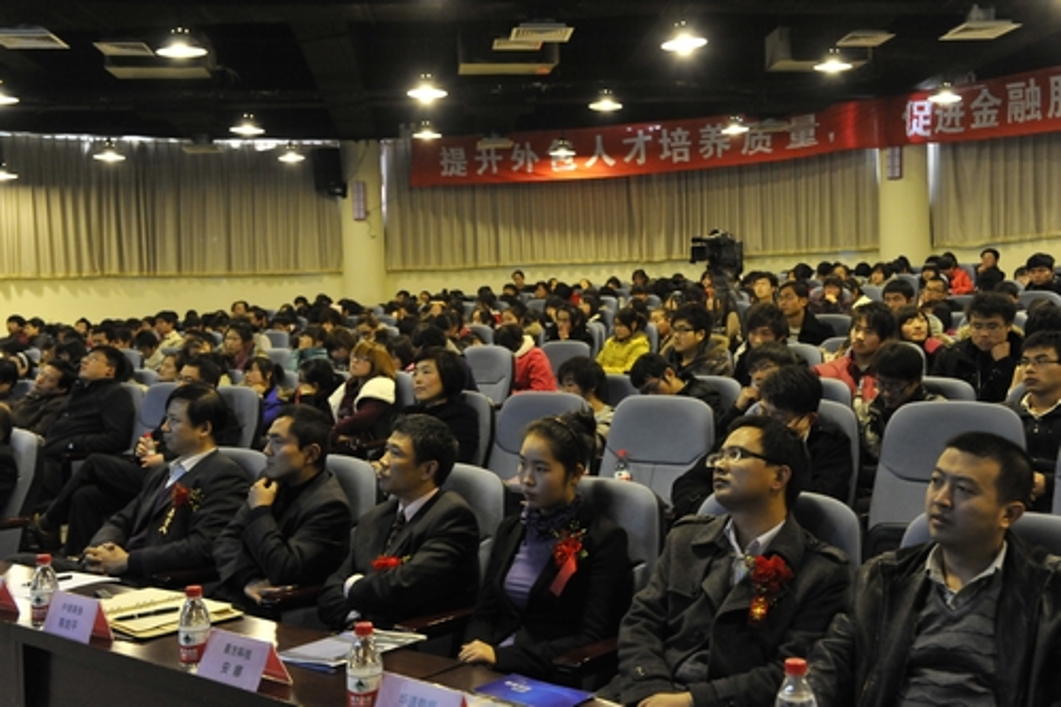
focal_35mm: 40
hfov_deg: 48.5
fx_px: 1178
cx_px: 530
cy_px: 354
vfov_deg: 33.4
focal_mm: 40
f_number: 5.6
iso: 4000
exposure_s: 1/50
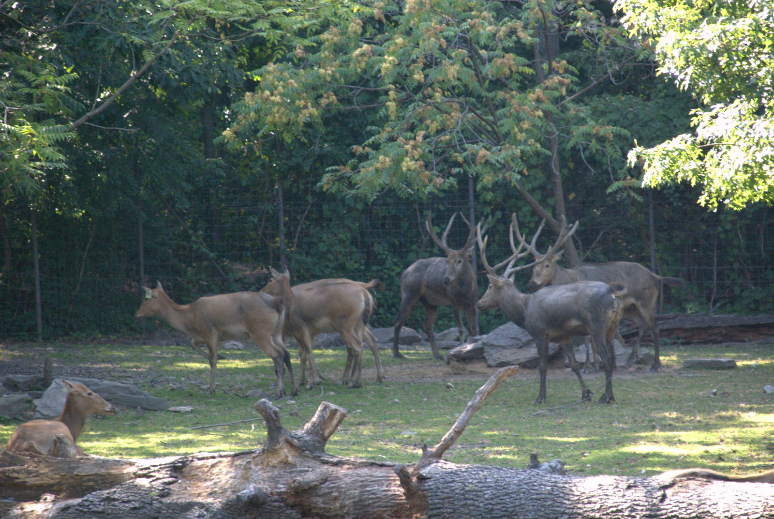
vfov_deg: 4.6
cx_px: 387
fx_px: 6459
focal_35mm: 300
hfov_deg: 6.9
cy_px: 260
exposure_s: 1/160
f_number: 6.3
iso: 1600
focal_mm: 200
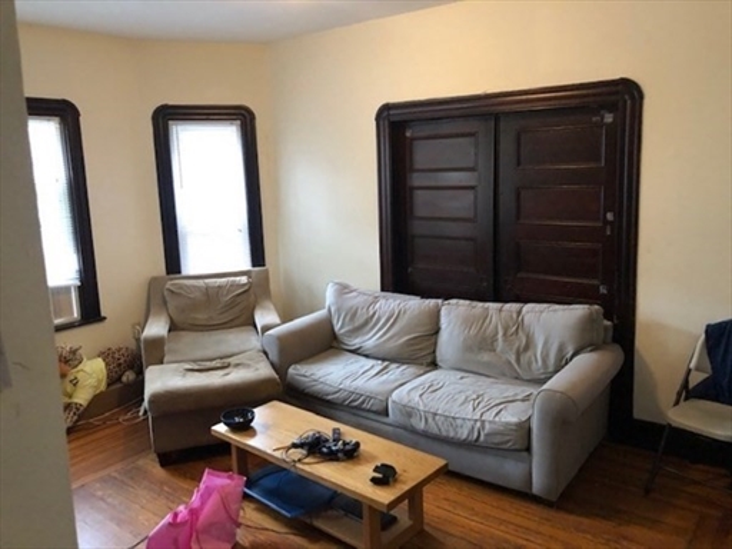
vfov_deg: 49.7
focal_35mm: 28
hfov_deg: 63.4
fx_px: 592
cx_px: 366
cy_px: 274
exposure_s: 1/15
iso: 100
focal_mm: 3.99
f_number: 1.8
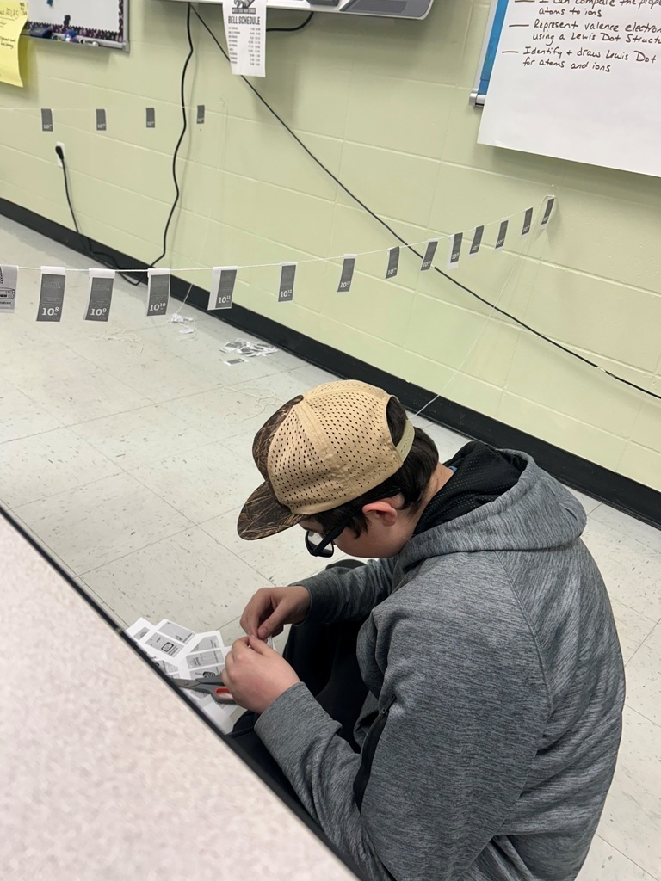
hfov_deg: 53.1
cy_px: 440
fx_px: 662
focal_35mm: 26
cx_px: 330
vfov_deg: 67.3
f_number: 1.5
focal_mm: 5.7
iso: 100
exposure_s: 1/120
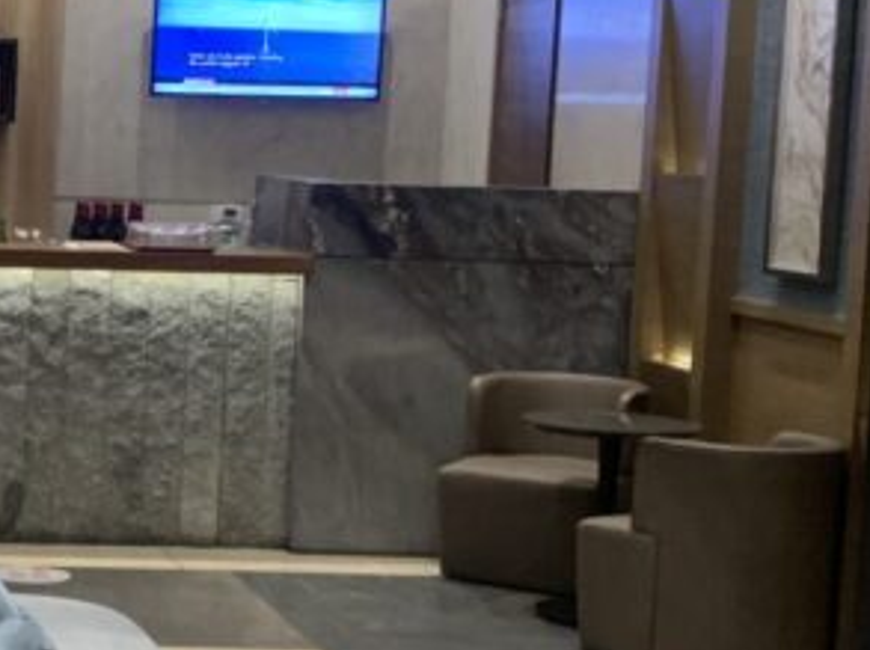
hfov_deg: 20.4
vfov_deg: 16.2
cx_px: -125
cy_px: 341
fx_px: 2284
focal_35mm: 91
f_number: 1.8
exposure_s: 1/33
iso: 250
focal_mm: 4.25
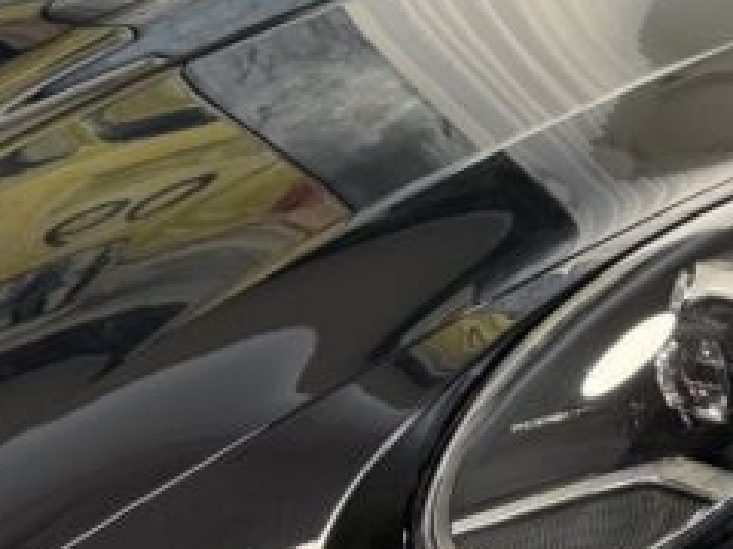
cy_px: 256
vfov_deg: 12.3
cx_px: 956
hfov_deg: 15.6
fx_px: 2541
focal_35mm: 120
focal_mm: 6.76
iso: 200
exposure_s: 1/100
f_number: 1.78
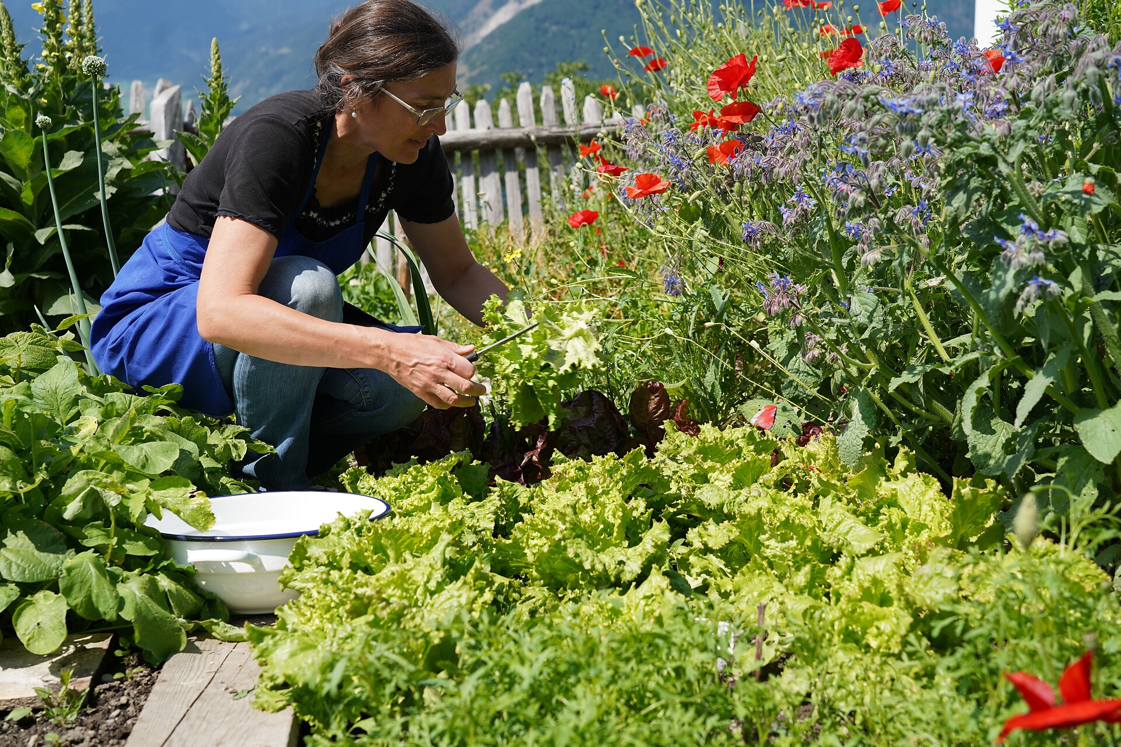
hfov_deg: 44.5
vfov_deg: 30.5
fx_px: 1370
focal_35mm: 44
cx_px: 560
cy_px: 374
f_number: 5.6
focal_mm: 44
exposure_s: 1/400
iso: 100
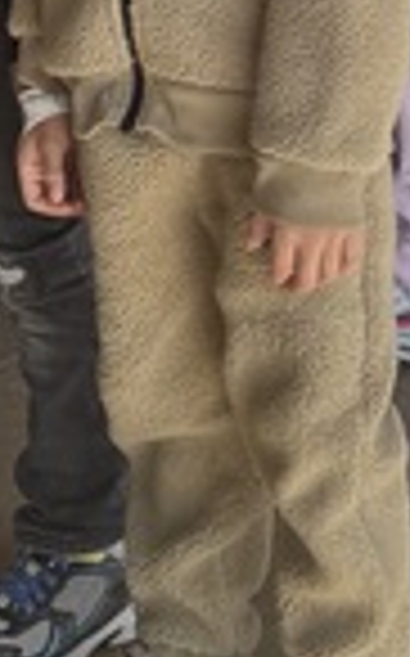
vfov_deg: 11.0
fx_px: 3207
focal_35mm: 179
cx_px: -275
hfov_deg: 7.2
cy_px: -518
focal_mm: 6.76
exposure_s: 1/245
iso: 80
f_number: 1.78
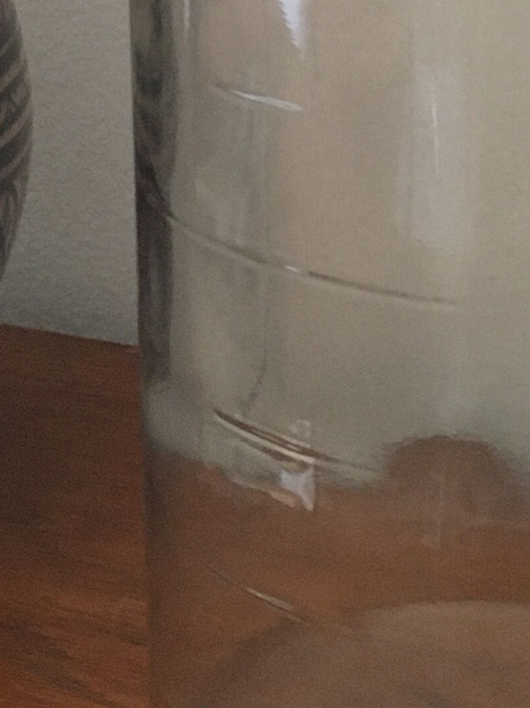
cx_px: 162
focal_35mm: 110
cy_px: -59
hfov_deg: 13.4
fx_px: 2246
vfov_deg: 17.3
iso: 200
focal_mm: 4.15
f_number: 2.2
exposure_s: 1/17
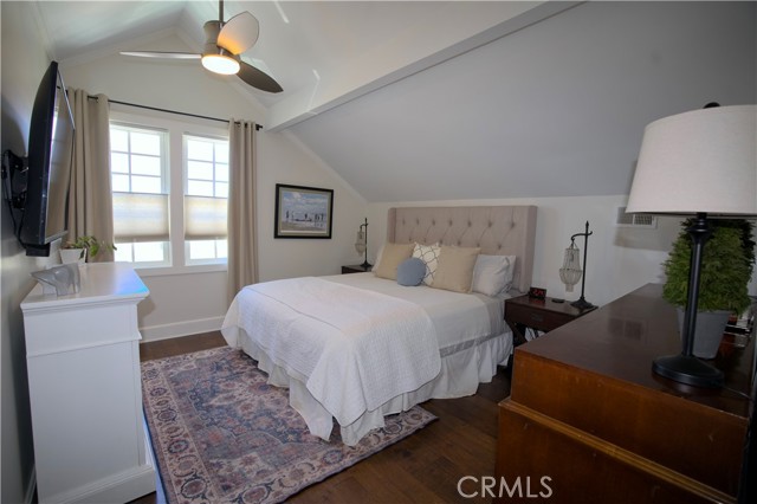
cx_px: 378
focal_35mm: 16
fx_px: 336
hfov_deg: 96.8
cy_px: 252
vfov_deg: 73.7
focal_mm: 16
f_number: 5
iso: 800
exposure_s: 1/30
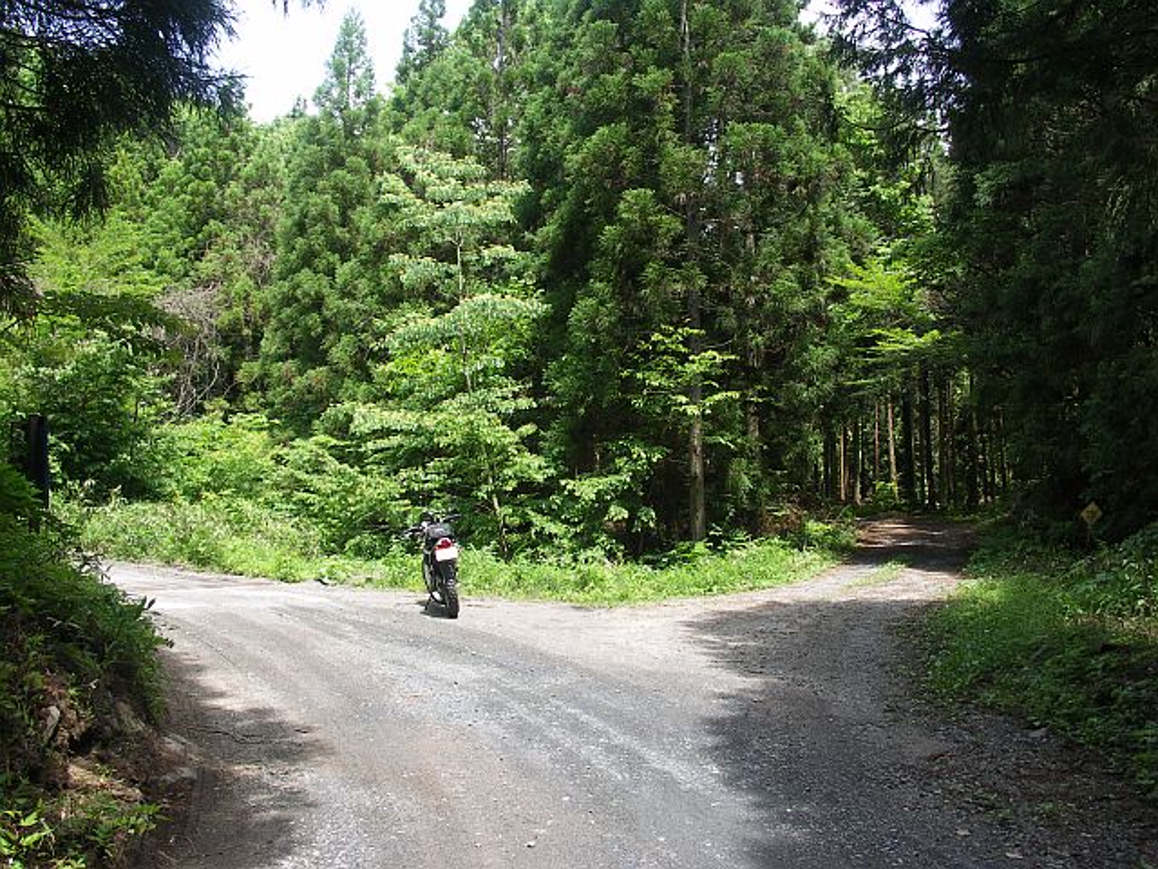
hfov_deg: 63.4
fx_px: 937
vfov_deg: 49.7
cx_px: 579
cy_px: 434
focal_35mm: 28
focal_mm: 7.2
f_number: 5
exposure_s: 1/80
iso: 50
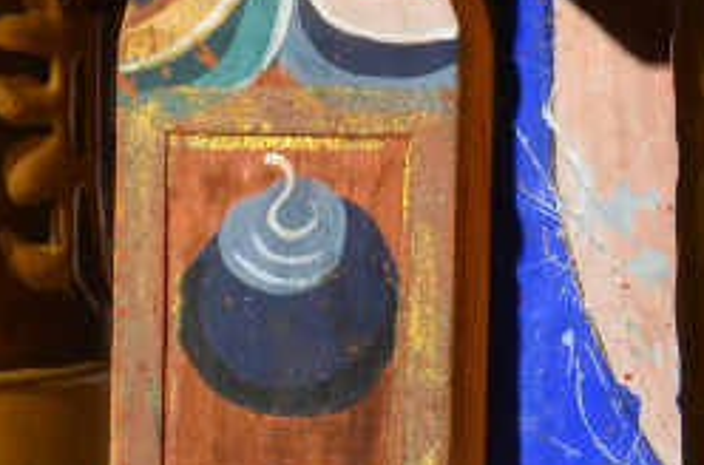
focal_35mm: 465
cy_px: -172
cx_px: 1402
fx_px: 9070
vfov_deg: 2.9
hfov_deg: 4.4
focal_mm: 48
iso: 100
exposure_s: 1/320
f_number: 9
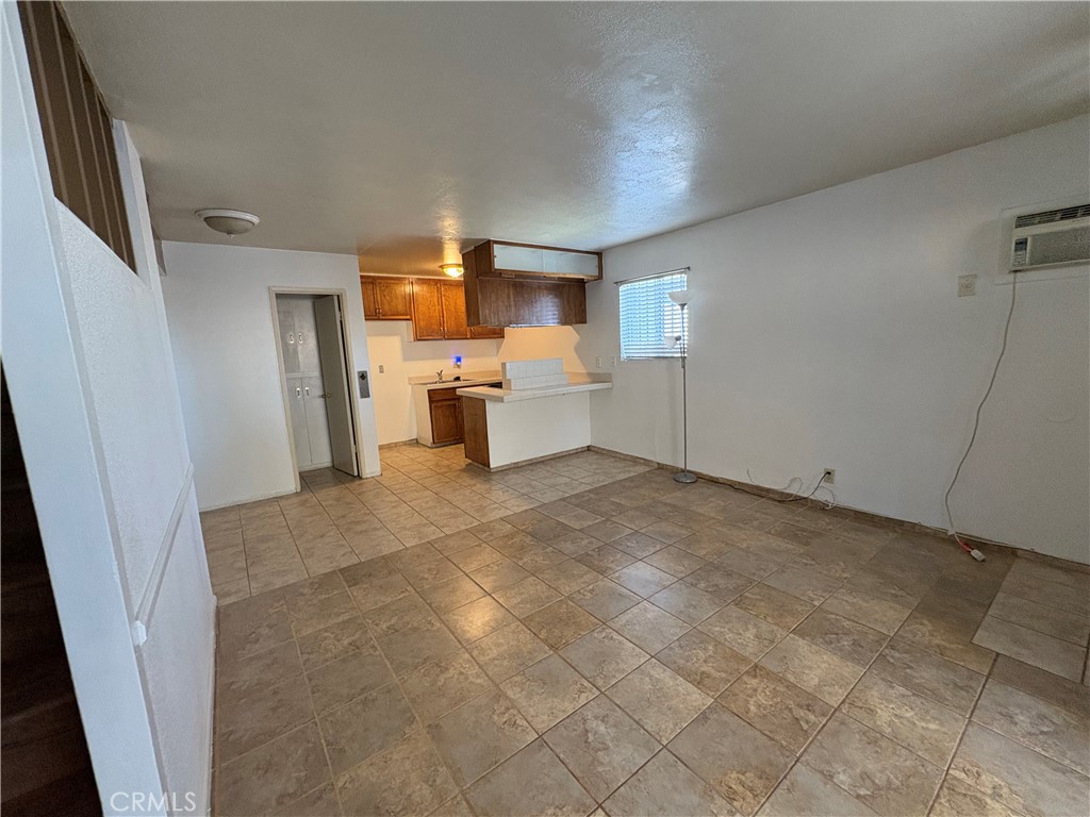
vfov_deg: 85.7
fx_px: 441
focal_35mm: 14
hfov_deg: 102.1
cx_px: 545
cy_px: 408
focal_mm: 2.22
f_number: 2.2
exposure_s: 1/60
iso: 400
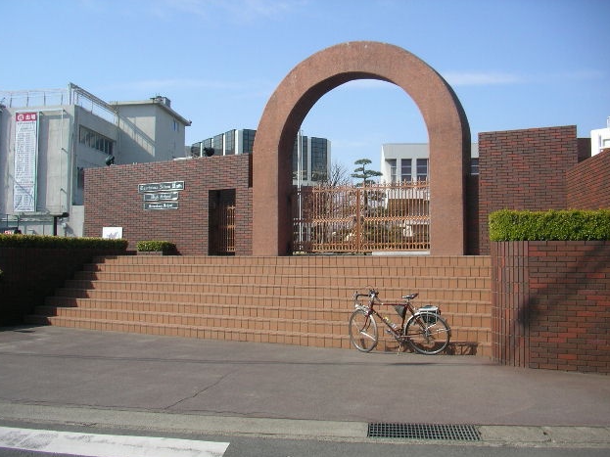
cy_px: 233
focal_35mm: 38
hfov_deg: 49.0
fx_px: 670
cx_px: 302
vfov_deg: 37.7
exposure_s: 1/320
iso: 50
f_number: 2.8
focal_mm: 5.7
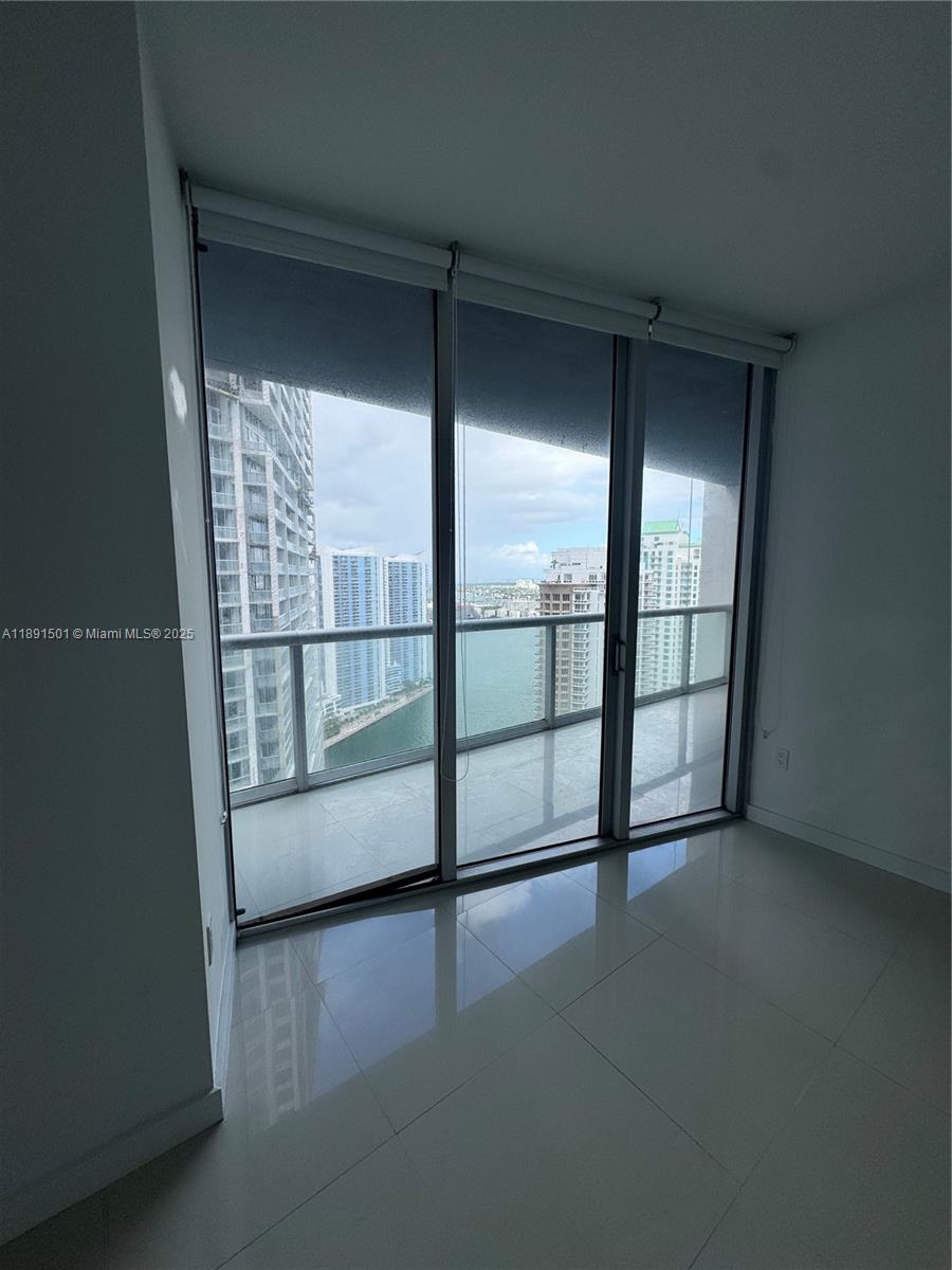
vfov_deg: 102.1
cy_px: 635
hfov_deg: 85.7
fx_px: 513
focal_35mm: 14
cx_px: 476
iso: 40
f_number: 2.2
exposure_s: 1/416
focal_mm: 2.22
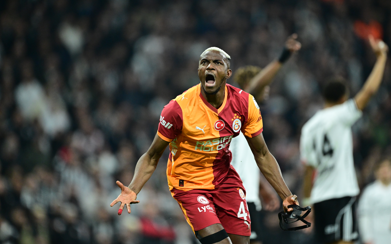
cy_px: 114
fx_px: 4348
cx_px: 195
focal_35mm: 408
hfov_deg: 5.1
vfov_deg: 3.2
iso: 4000
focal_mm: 400
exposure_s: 1/2500
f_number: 2.8
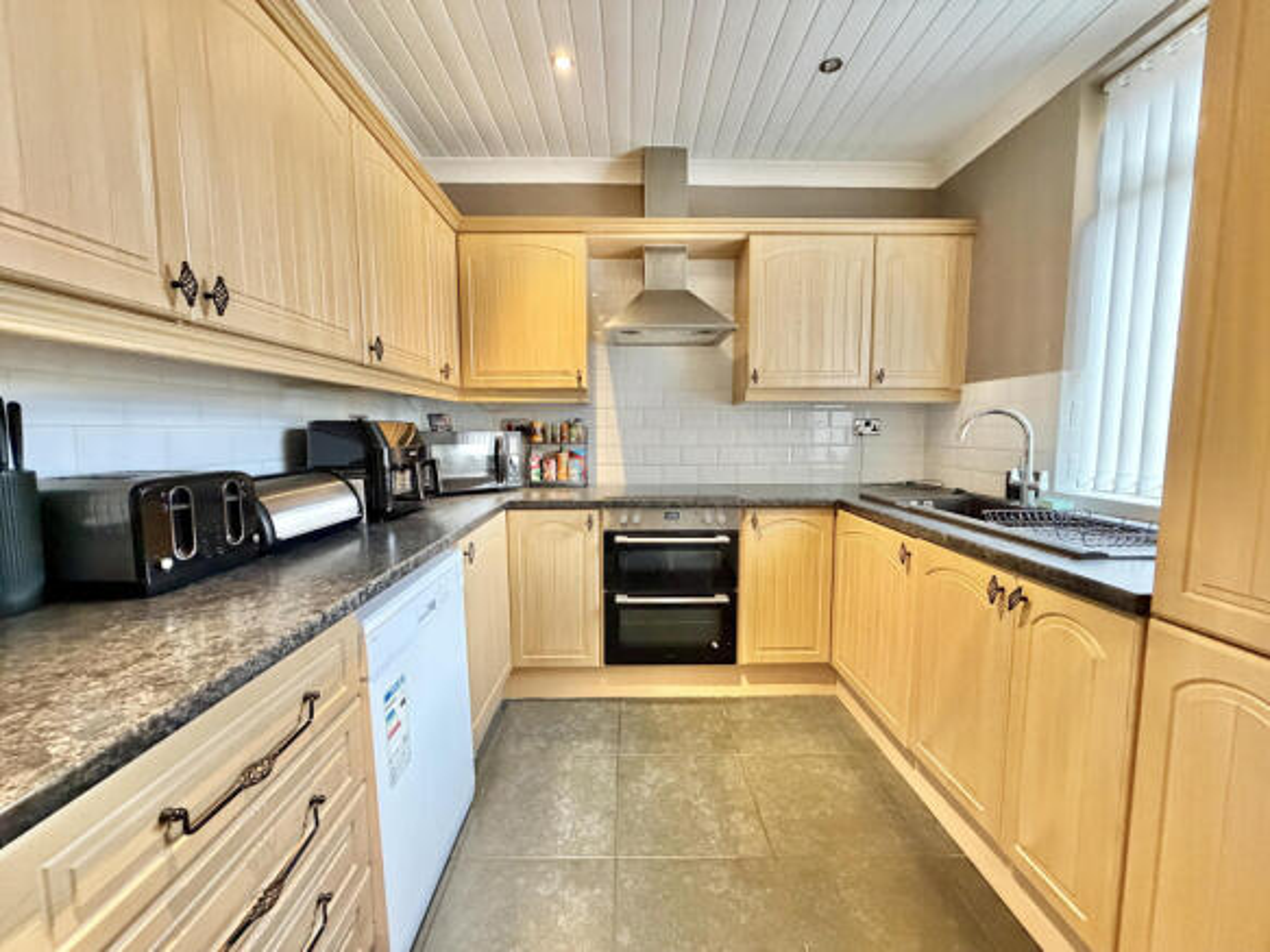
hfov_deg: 102.1
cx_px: 635
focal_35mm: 14
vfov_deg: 85.7
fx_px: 514
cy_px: 476
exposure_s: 1/50
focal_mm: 2.22
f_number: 2.2
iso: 640
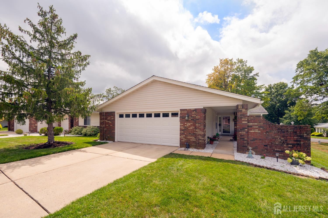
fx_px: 127
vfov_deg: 81.1
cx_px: 164
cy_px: 109
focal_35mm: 14
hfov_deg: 104.3
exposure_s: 1/320
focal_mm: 14
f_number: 8
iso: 100
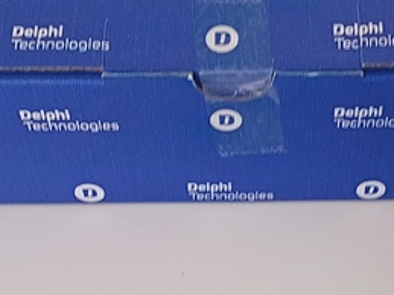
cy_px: 290
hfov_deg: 21.4
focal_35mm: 91
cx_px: 289
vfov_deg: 15.9
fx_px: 1035
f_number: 1.8
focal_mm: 5.06
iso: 80
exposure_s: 1/50
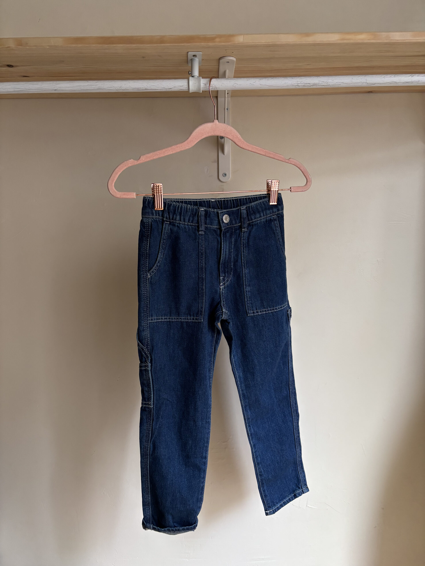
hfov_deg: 53.1
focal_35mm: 26
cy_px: 283
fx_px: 426
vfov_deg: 67.3
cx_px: 212
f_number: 1.6
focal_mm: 5.96
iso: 200
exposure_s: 1/50
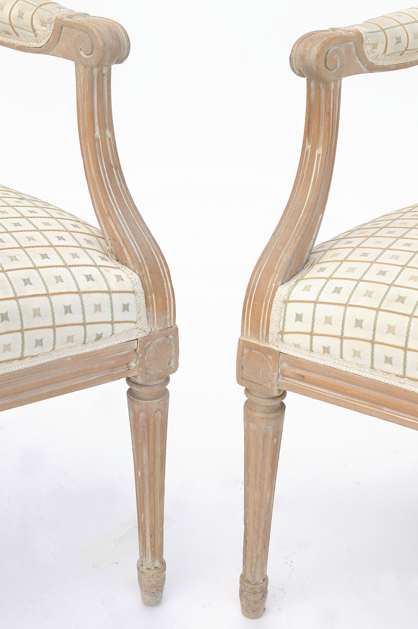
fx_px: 812
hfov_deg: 28.9
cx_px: 209
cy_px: 314
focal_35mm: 46
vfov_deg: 42.4
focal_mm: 31
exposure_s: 1/250
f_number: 6.3
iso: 320
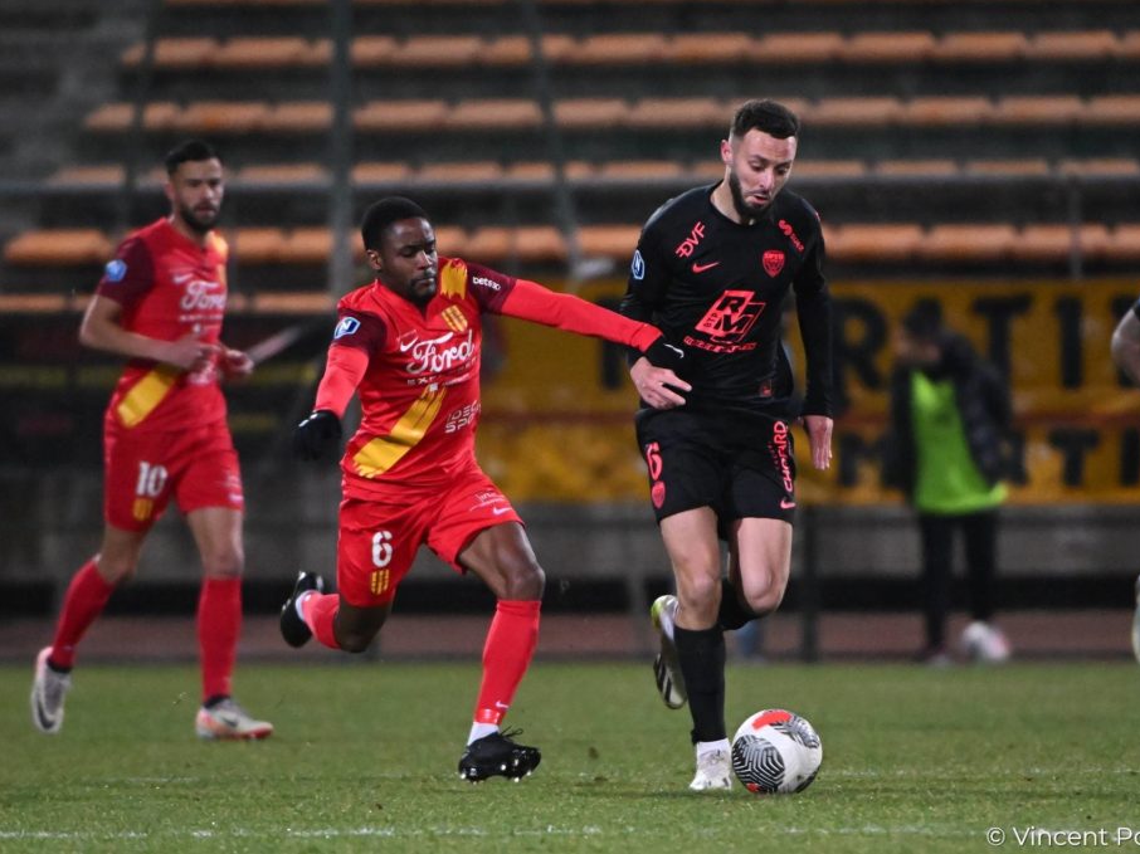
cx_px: 643
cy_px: 426
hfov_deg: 3.0
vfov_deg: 2.3
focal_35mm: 652
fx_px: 21466
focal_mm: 400
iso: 6400
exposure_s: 1/640
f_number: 4
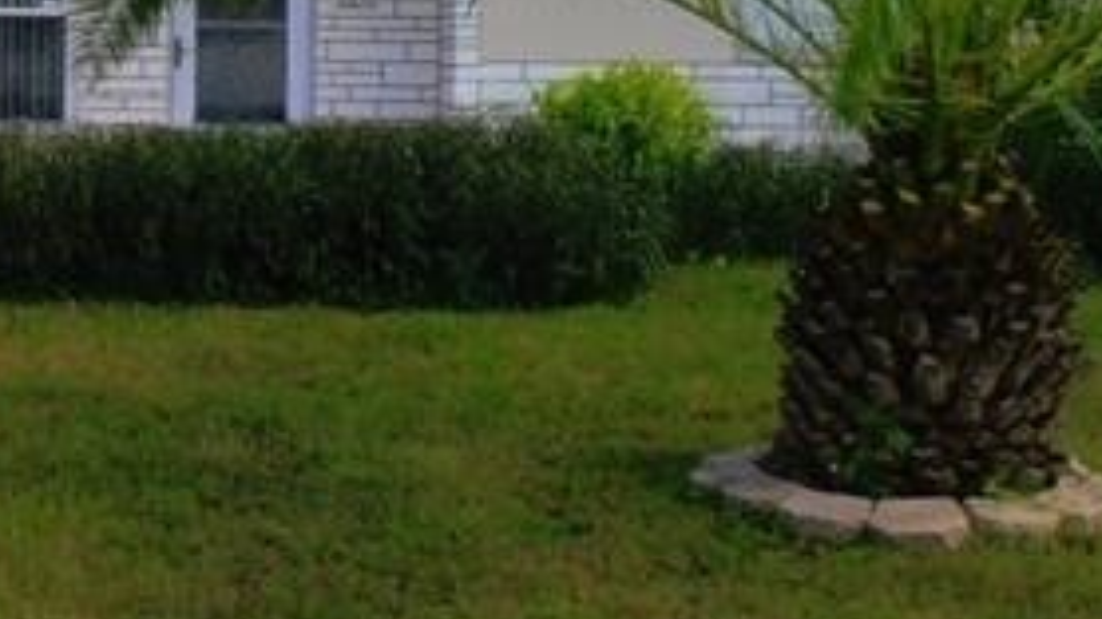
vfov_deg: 12.6
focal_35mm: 94
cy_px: -95
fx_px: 2745
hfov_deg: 22.4
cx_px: 202
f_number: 3.5
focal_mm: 5.25
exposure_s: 1/640
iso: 80
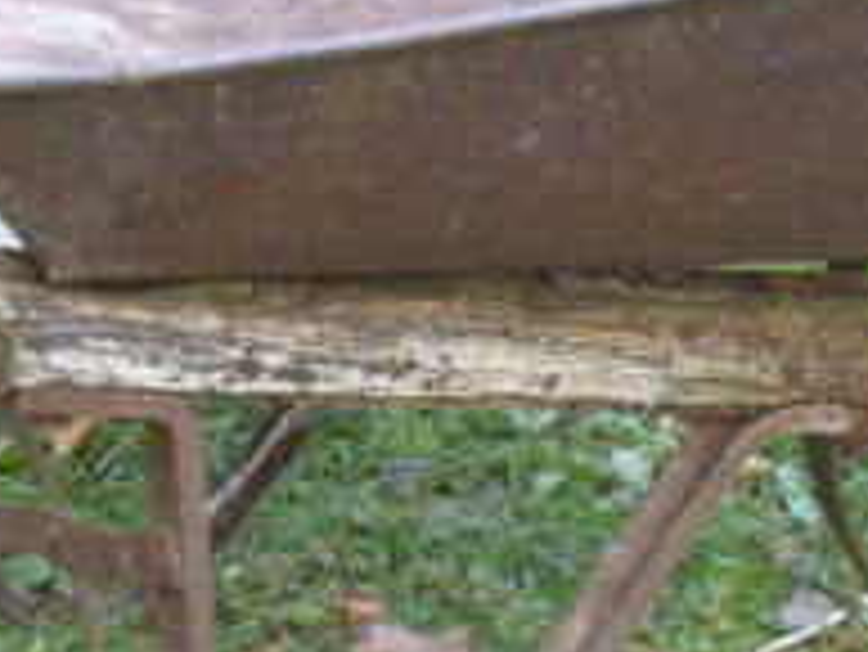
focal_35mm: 214
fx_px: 5369
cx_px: 558
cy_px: 198
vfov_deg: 6.9
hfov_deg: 9.2
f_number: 4.5
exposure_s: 1/80
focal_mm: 12.3
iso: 320
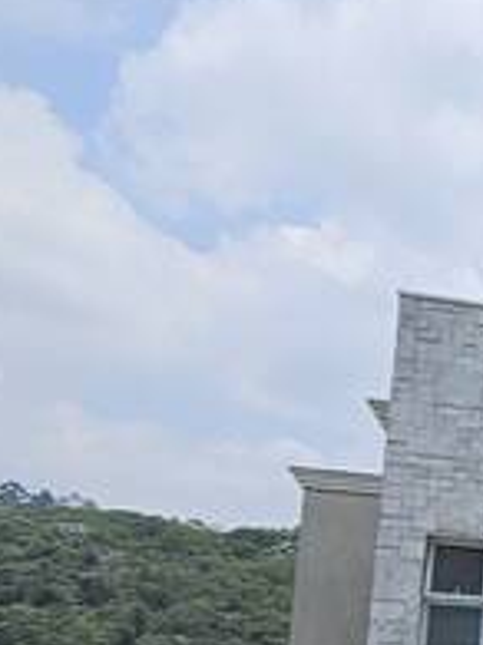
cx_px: 1264
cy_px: 652
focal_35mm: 72
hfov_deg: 13.1
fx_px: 1341
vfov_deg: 25.6
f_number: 2.2
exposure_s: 1/3211
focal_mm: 2.2
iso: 50
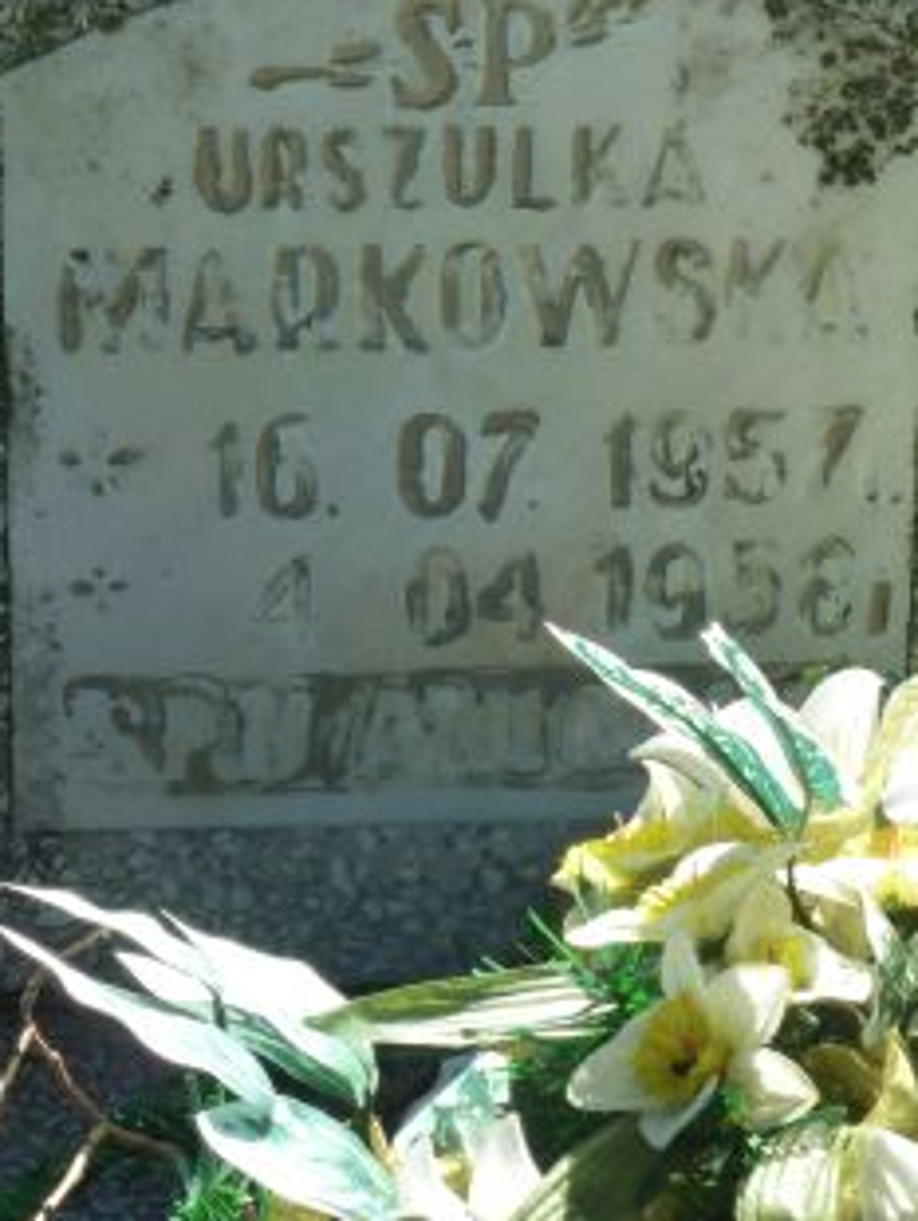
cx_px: 461
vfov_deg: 10.0
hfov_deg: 7.5
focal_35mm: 198
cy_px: 370
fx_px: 6992
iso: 125
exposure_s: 1/160
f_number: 4.4
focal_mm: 21
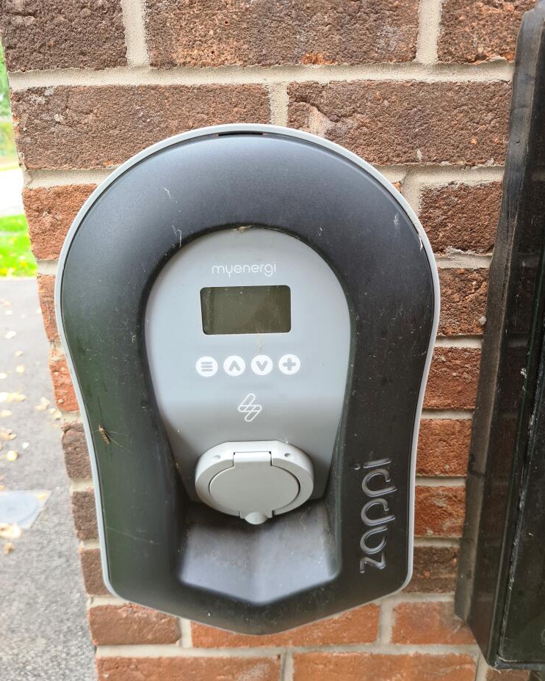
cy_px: 355
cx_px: 265
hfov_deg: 51.5
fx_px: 565
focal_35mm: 28
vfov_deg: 62.2
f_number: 1.8
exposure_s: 1/100
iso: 50
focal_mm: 5.4
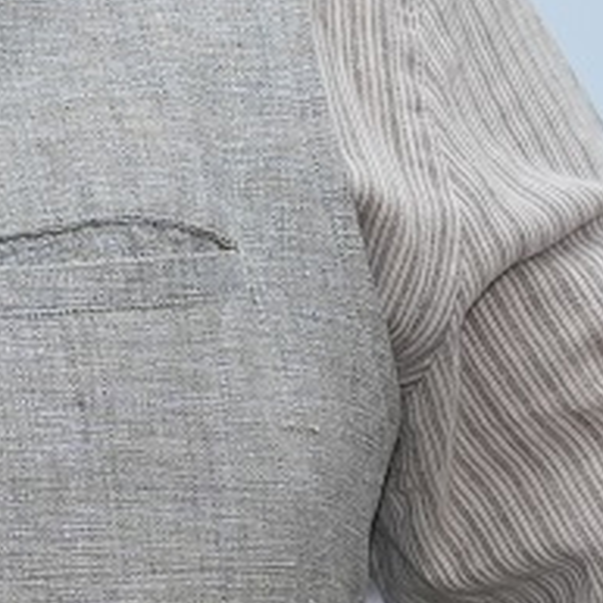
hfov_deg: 2.5
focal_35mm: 692
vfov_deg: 2.5
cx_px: -337
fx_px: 13638
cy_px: -81
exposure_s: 1/160
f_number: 4
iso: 1600
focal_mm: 105
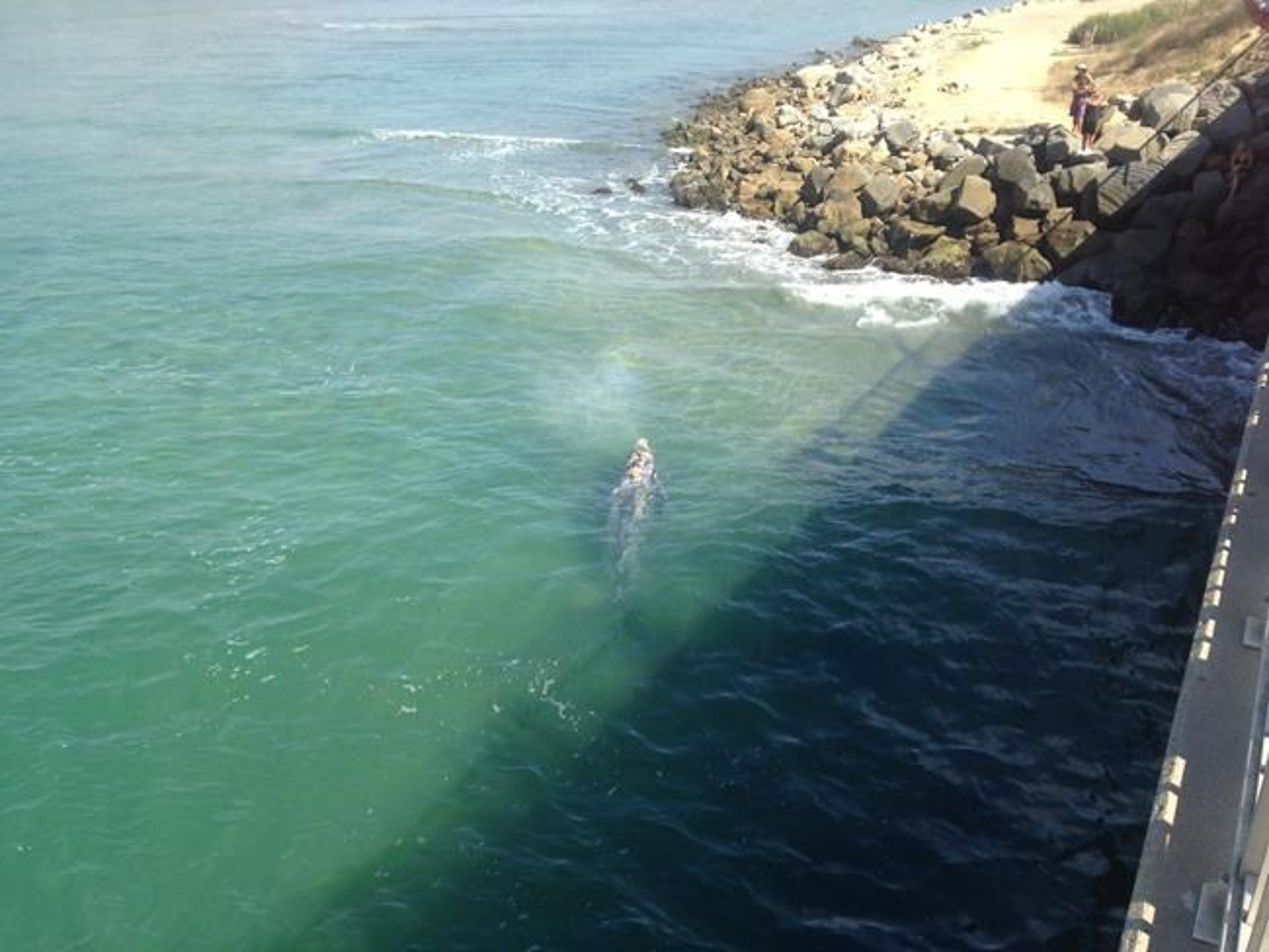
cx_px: 634
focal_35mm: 33
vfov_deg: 43.0
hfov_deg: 55.3
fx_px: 1210
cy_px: 476
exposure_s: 1/797
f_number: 2.4
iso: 50
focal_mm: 4.12
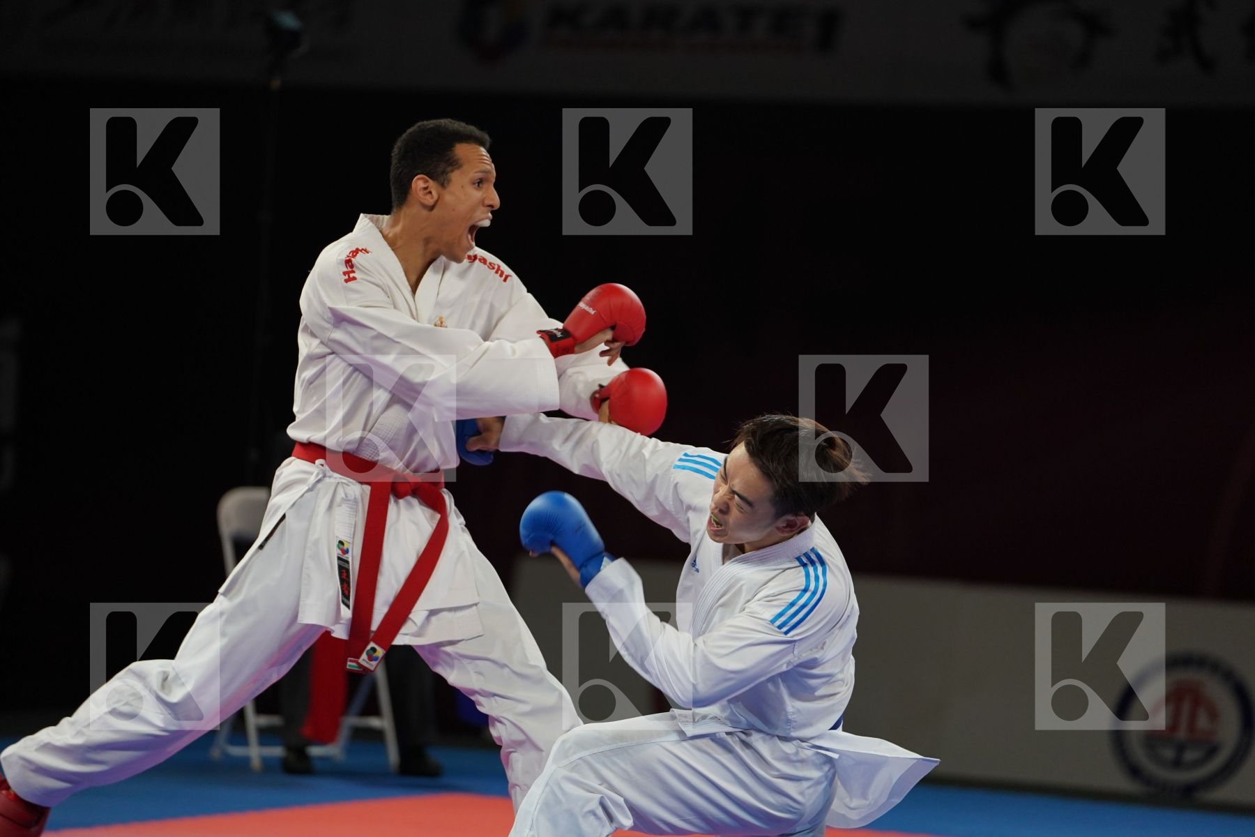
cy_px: 418
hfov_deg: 11.3
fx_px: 6344
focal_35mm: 182
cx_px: 628
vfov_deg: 7.5
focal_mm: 182
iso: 1250
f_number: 2.8
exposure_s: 1/1000
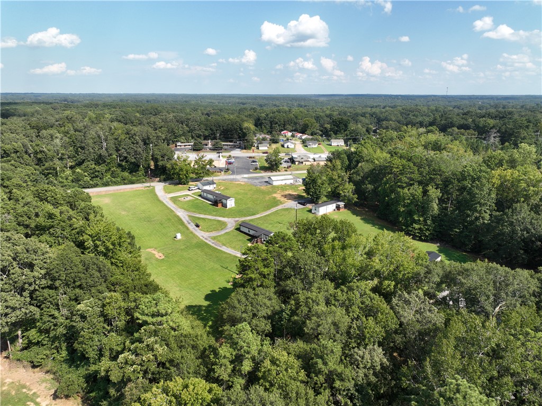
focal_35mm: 24
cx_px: 271
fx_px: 376
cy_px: 203
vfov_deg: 56.8
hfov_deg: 71.6
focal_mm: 12.29
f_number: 2.8
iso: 100
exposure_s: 1/160
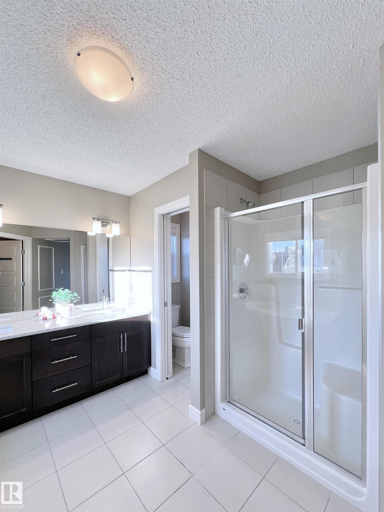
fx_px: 192
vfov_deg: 106.2
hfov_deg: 89.9
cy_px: 256
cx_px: 192
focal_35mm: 13
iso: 64
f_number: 1.8
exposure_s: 1/120
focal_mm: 1.57
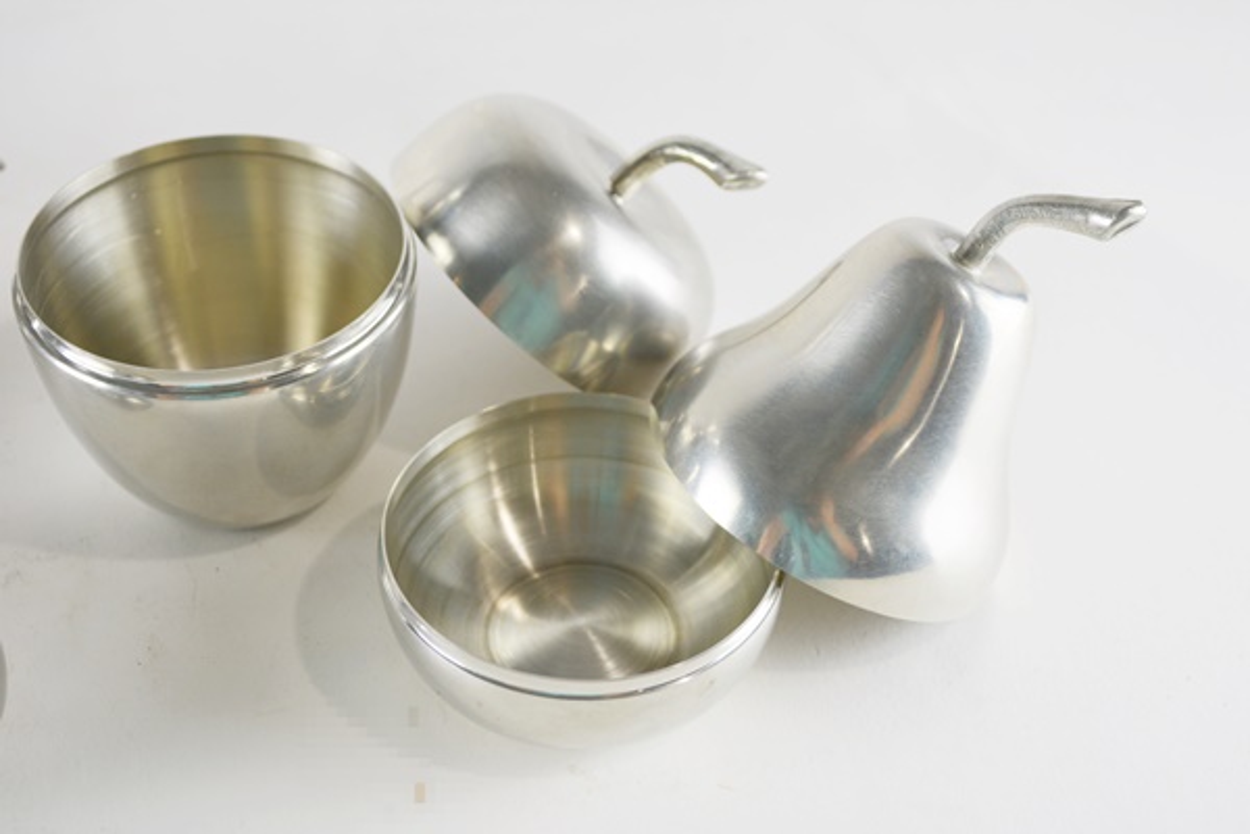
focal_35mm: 54
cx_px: 625
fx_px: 1875
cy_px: 417
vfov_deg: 25.1
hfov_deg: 36.9
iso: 200
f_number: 5.6
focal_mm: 36
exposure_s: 1/125
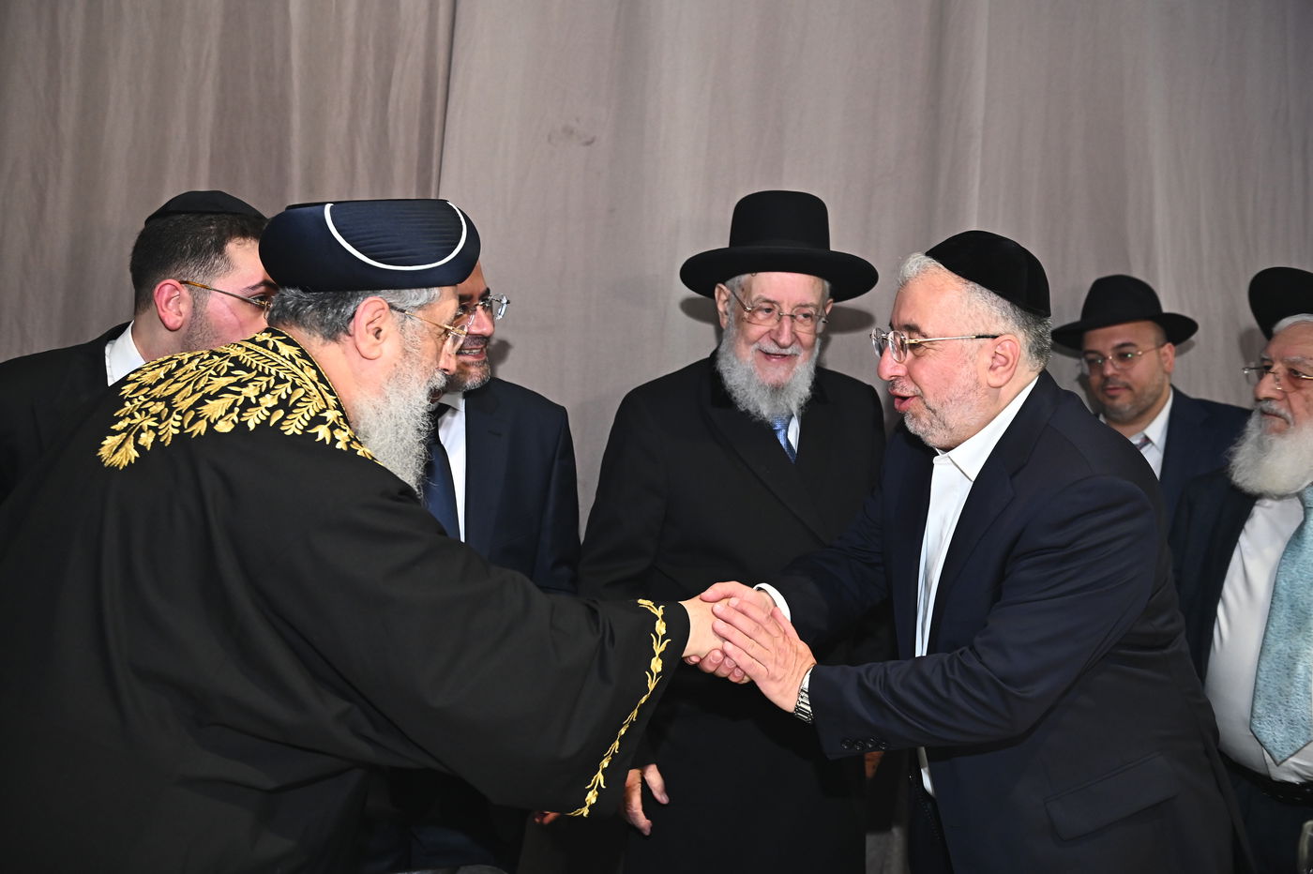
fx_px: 1276
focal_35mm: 35
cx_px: 656
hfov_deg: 54.5
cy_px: 437
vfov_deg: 37.8
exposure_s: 1/200
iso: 2500
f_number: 3.5
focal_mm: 35
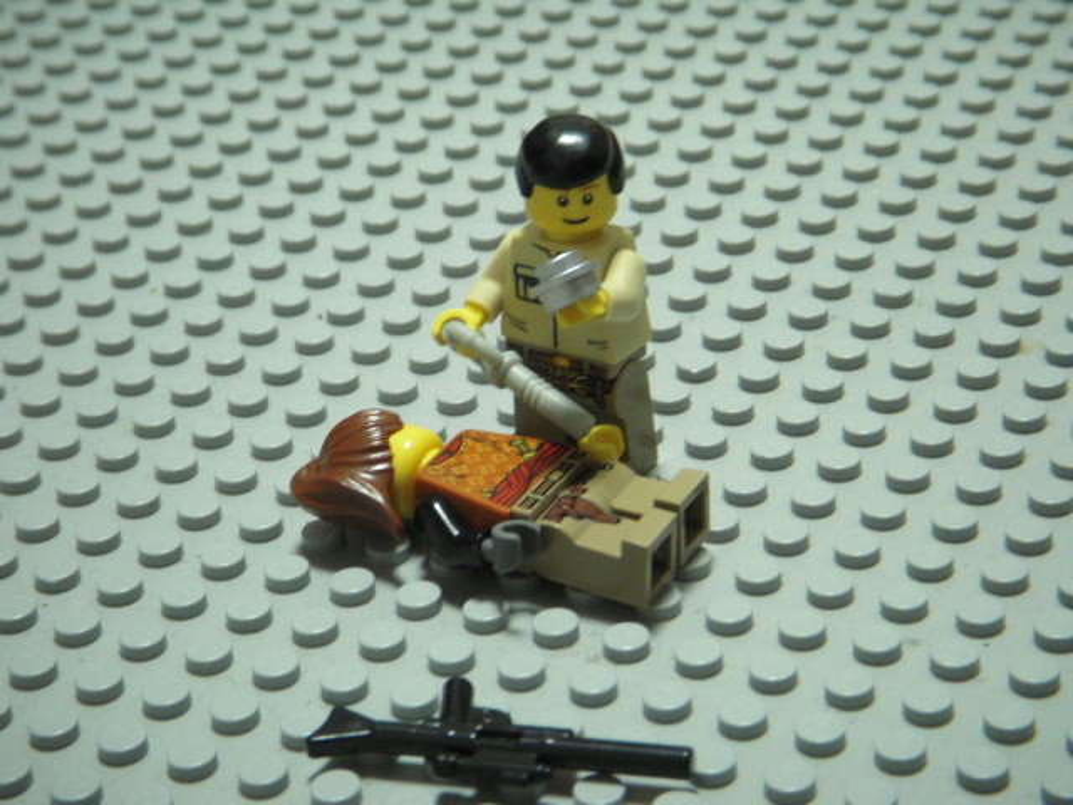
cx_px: 536
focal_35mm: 114
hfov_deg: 17.3
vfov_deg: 13.0
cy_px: 402
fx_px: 3534
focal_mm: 18.9
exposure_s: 1/6
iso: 400
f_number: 4.2
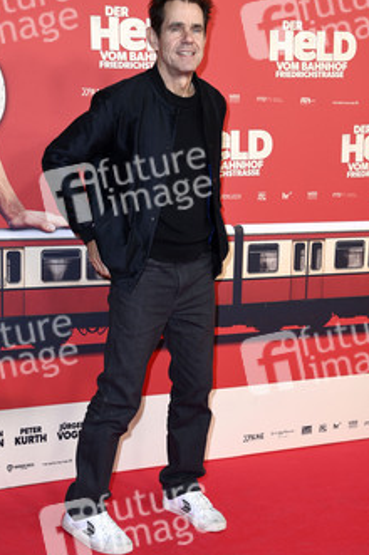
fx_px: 894
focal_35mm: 58
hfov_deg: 23.3
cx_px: 174
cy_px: 272
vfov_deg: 34.5
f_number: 5.6
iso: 640
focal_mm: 48
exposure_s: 1/200
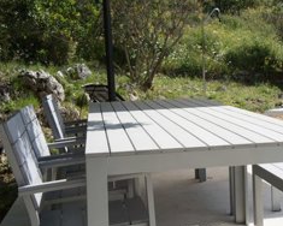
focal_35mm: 67
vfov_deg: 22.7
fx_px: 561
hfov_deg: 27.6
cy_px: 82
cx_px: 236
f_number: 8
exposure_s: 1/400
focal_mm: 28
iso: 200
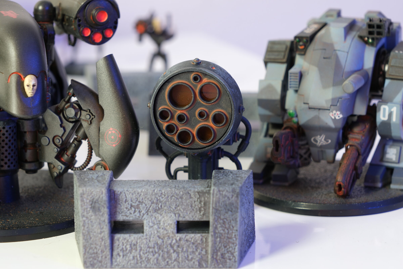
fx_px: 1343
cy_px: 134
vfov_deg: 11.4
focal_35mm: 120
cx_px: 202
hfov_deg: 17.1
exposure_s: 3
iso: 125
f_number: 8
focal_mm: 80
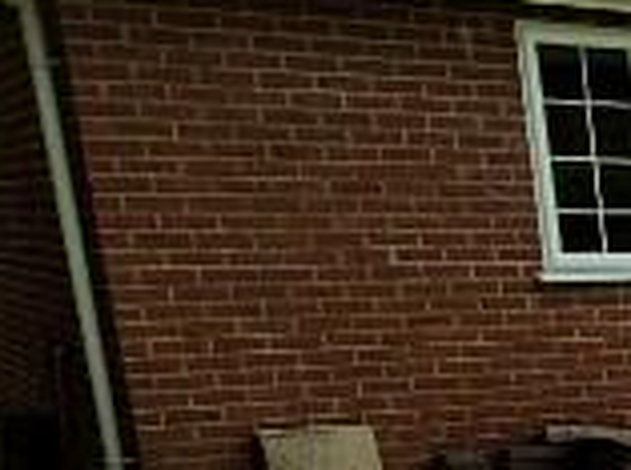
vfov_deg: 15.8
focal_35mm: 85
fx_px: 1546
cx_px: 1411
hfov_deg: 15.6
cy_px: 727
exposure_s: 1/2632
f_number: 2.2
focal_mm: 1.74
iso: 50
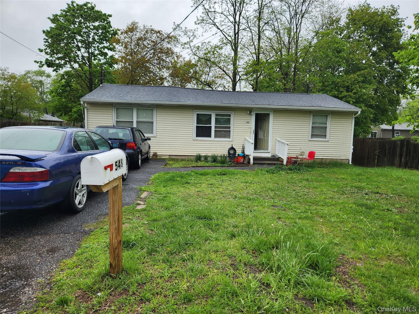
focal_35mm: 23
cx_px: 210
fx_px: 278
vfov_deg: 58.9
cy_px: 157
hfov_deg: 73.9
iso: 20
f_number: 1.8
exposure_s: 1/596
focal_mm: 5.4
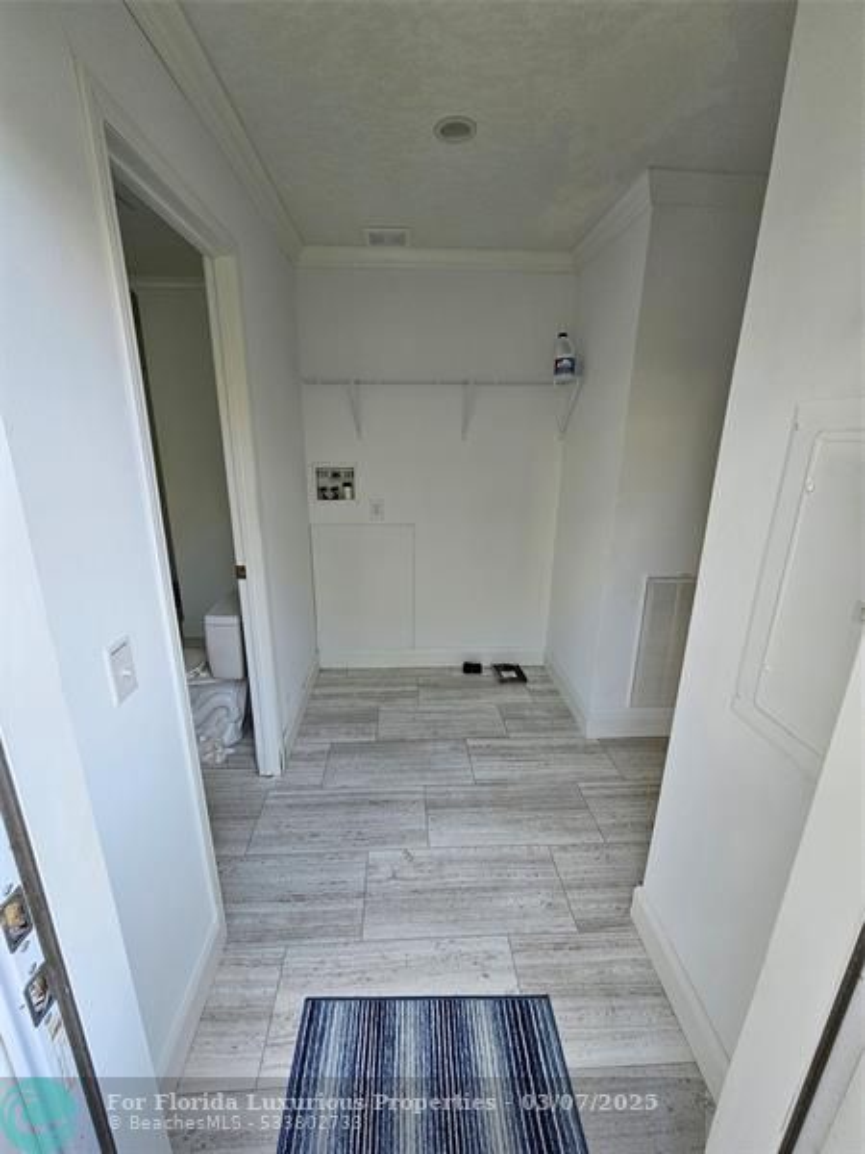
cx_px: 432
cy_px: 577
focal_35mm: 13
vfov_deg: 106.2
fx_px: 433
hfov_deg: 89.9
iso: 80
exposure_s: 1/77
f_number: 2.2
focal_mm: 2.2
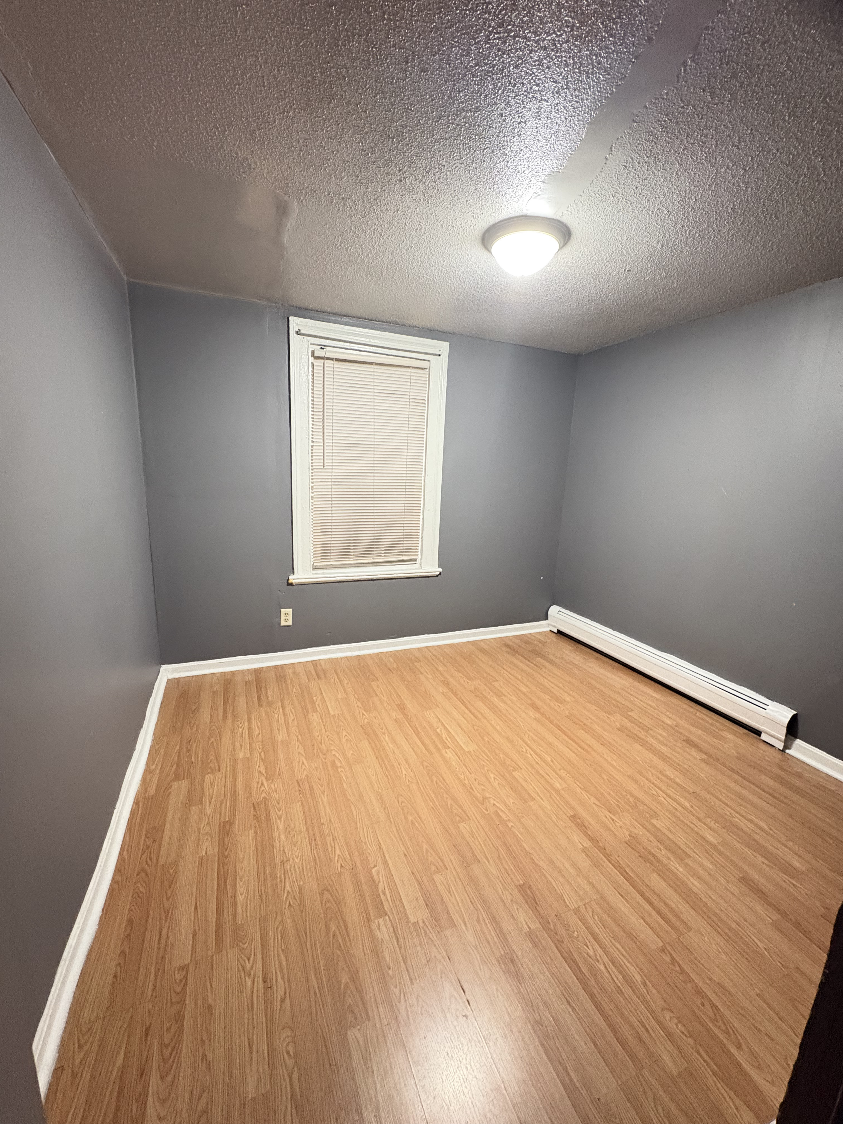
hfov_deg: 85.7
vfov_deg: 102.1
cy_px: 562
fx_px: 455
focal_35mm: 14
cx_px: 422
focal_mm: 2.22
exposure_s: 1/30
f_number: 2.2
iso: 1000
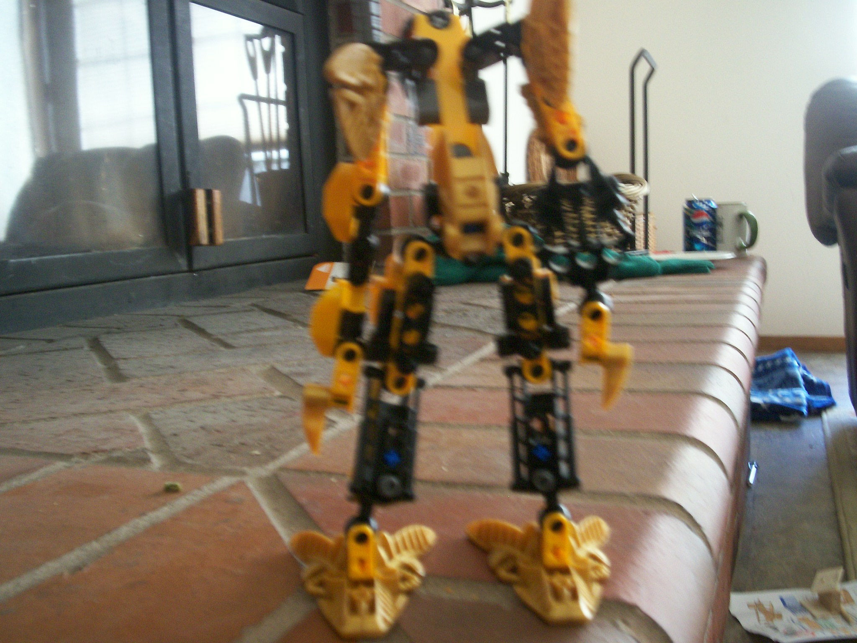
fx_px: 891
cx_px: 428
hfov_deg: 51.4
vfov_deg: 39.7
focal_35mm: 36
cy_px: 322
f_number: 4.5
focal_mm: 5.9
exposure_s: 1/13.4
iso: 140
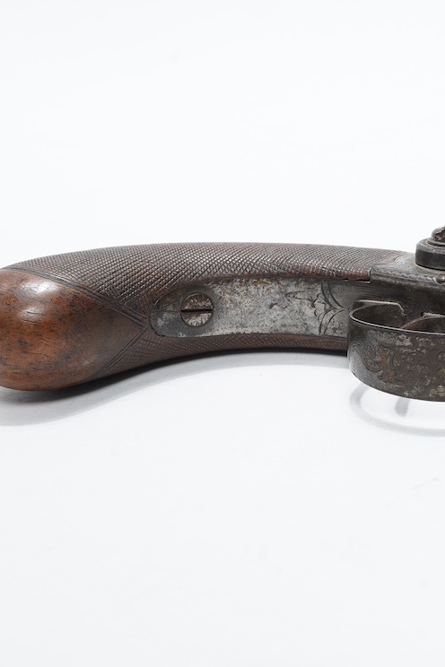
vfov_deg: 29.7
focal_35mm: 68
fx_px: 1261
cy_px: 332
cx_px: 389
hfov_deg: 19.7
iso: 100
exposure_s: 1/100
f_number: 22
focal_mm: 30
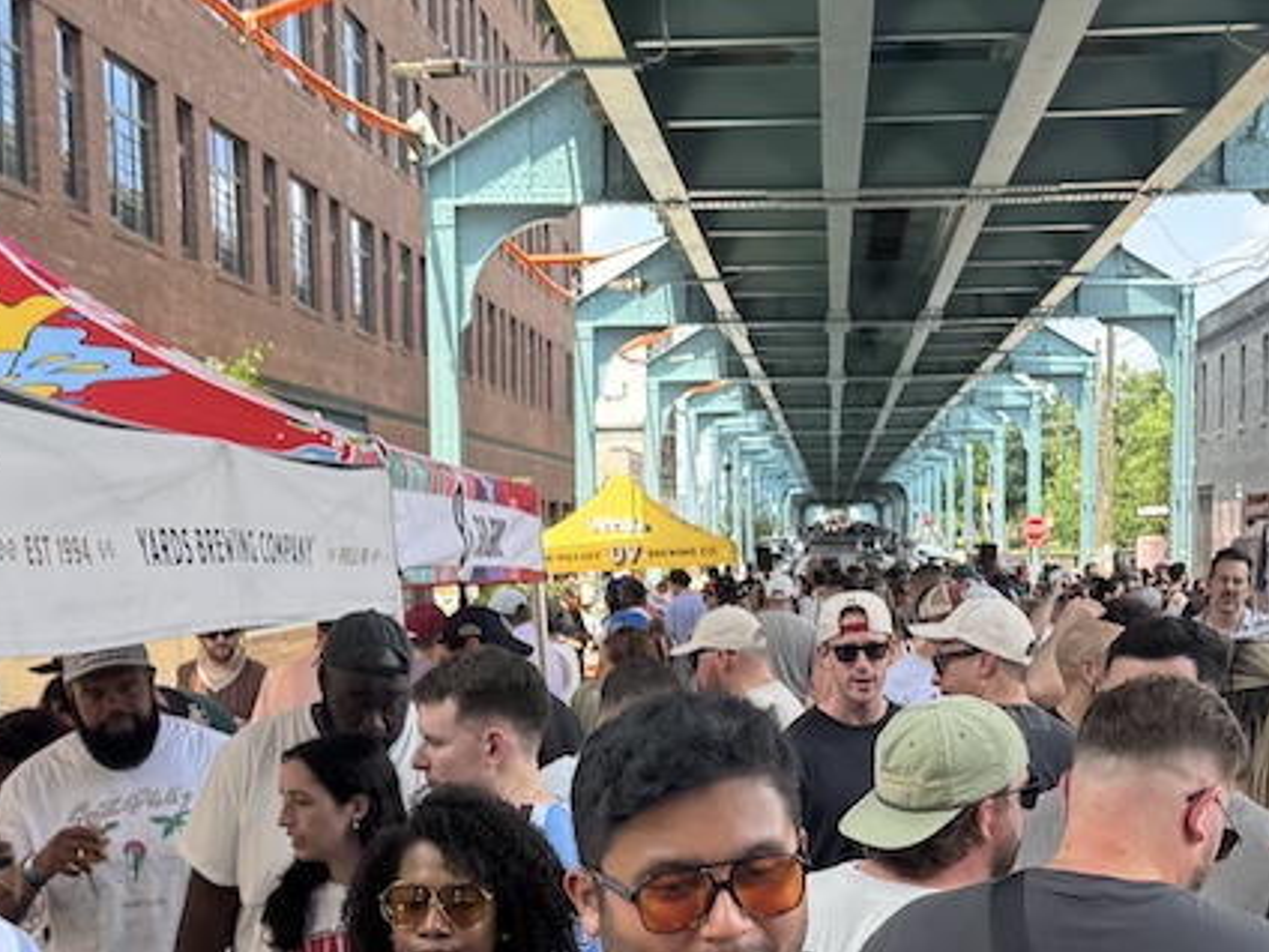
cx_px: 694
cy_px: 769
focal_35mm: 68
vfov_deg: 21.3
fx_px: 2493
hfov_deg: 28.5
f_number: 1.78
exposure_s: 1/693
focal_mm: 6.76
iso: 80
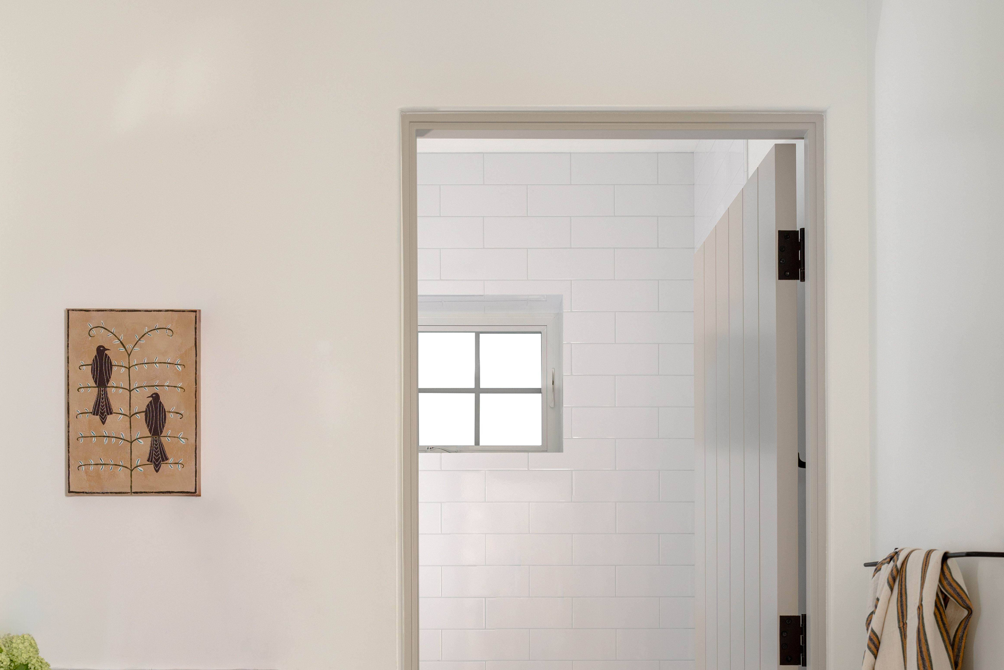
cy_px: 671
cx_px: 500
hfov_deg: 44.5
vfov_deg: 28.6
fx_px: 1227
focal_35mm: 44
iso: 250
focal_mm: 29
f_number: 7.1
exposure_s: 1/4
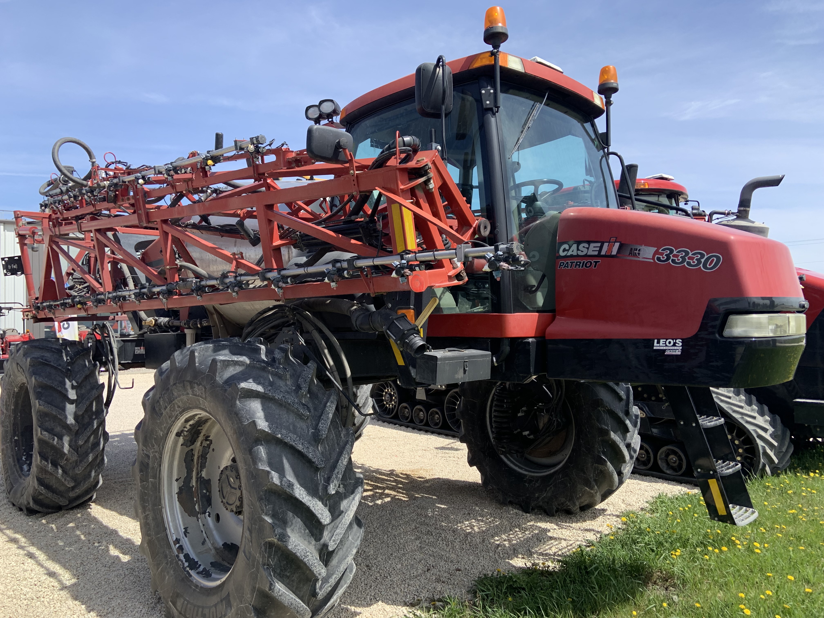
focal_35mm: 26
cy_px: 309
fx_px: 619
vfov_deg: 53.1
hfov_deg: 67.3
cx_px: 412
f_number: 1.8
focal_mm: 4.25
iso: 25
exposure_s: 1/1332
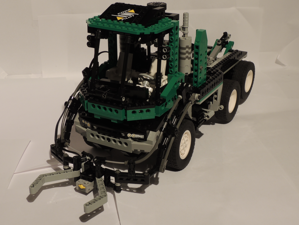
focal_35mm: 56
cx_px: 149
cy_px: 117
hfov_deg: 34.3
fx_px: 484
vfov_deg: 26.1
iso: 100
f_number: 7
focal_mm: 8.3
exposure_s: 1/2.5
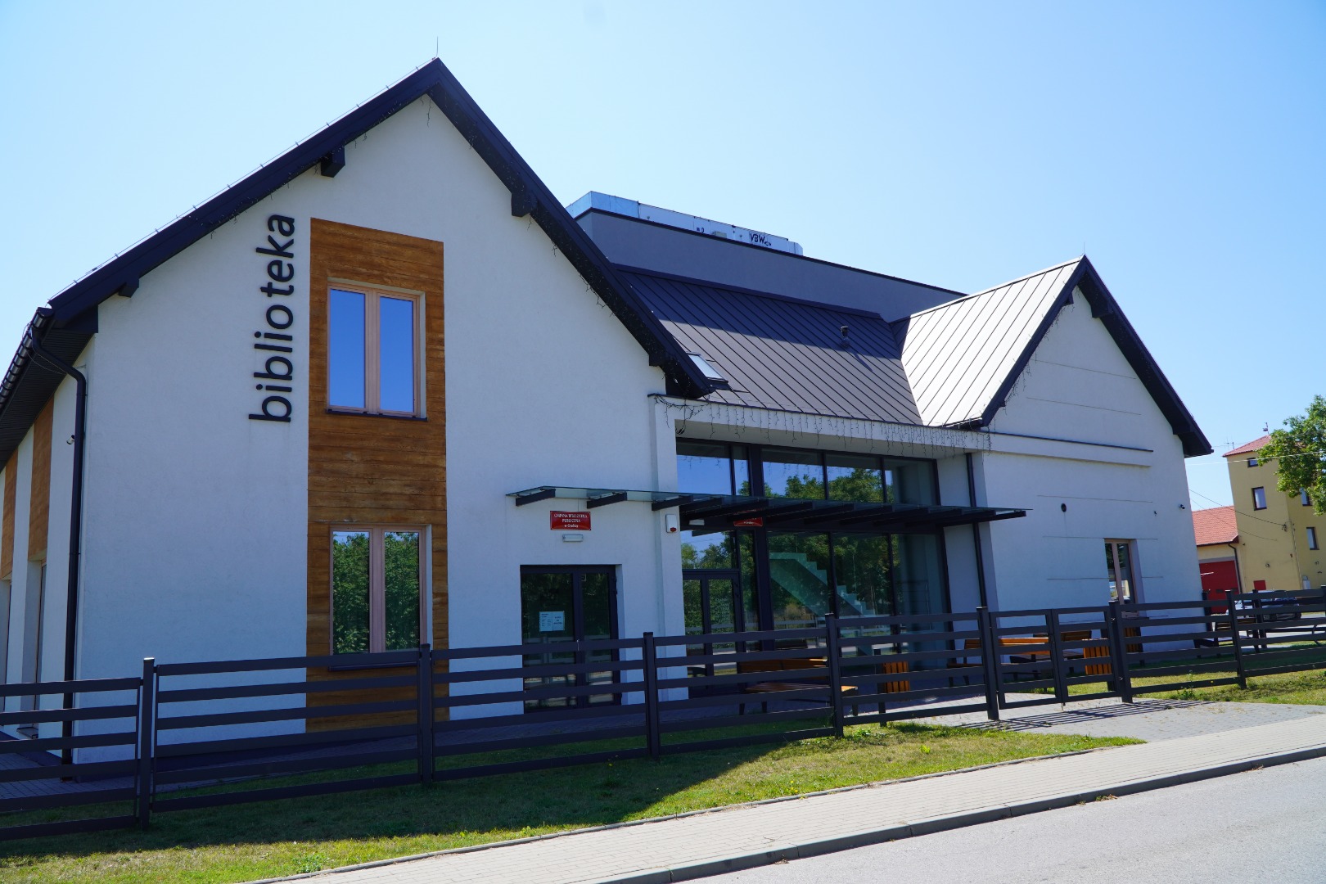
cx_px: 663
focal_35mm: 27
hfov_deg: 67.4
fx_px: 994
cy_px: 442
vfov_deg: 47.9
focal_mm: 18
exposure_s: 1/125
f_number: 9
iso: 100
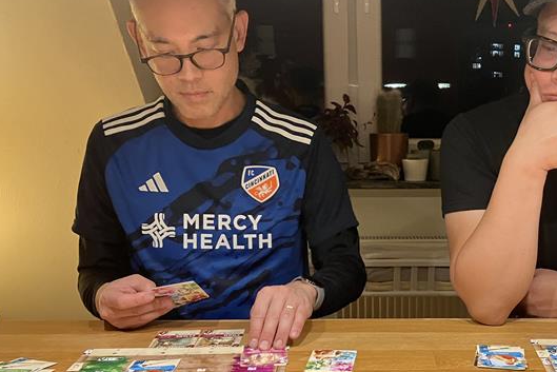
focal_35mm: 44
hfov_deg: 43.4
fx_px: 681
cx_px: 399
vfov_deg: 30.1
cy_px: 269
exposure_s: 1/60
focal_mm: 3.99
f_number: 1.8
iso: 250
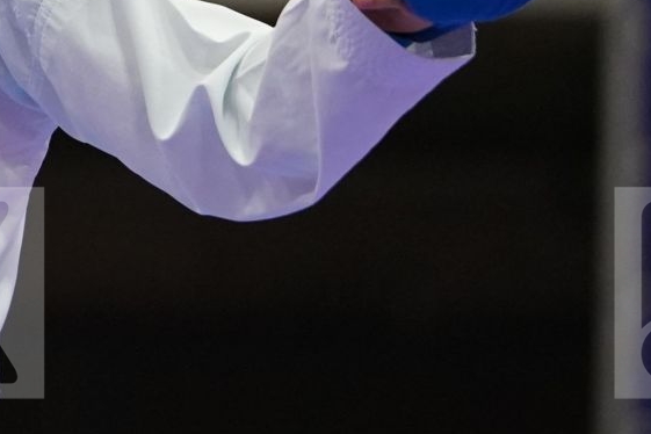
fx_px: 17395
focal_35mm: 962
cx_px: -64
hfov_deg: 2.1
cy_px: -120
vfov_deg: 1.4
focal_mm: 200
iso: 3200
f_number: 2.8
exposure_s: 1/1000
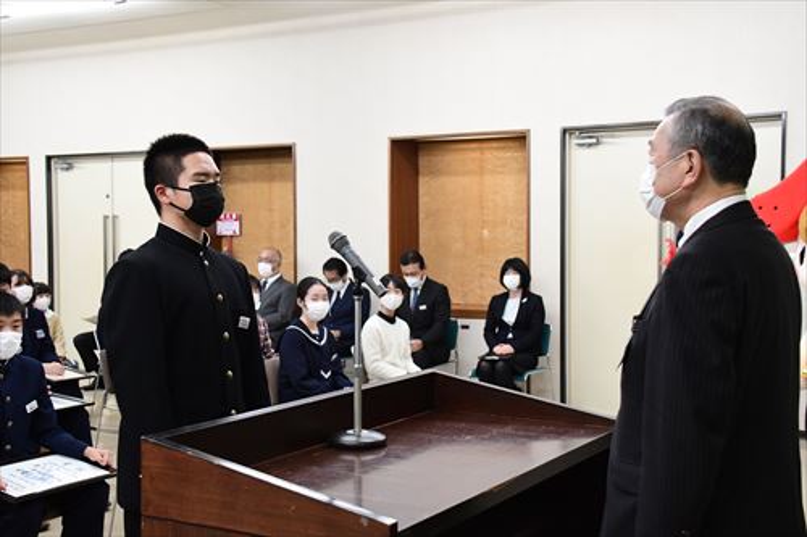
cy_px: 268
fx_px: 1076
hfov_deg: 41.1
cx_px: 404
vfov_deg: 28.1
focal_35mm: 48
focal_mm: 32
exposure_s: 1/160
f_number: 5
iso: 2500
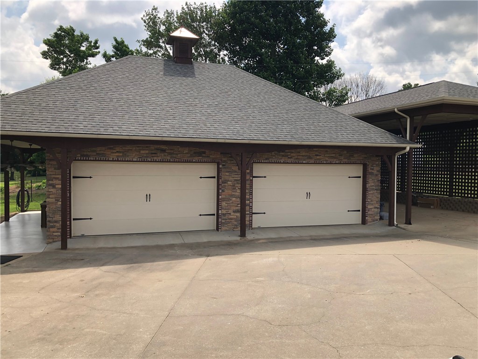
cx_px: 239
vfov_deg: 49.7
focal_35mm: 28
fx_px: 387
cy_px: 180
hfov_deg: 63.4
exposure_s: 1/1263
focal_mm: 3.99
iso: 20
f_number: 1.8
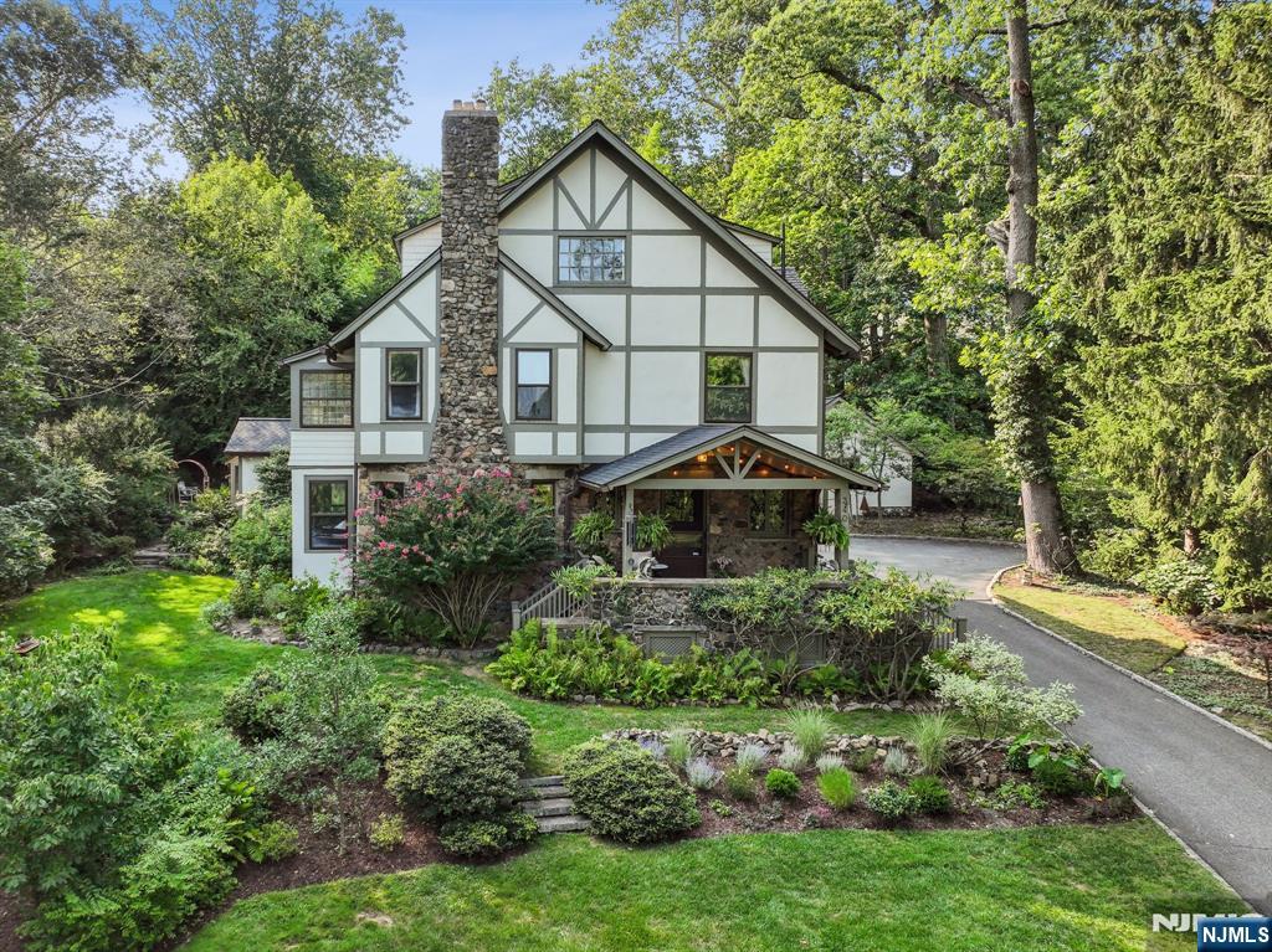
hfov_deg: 71.6
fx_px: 881
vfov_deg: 56.8
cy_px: 476
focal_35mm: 24
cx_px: 636
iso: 100
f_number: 2.8
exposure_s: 1/800
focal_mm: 12.3
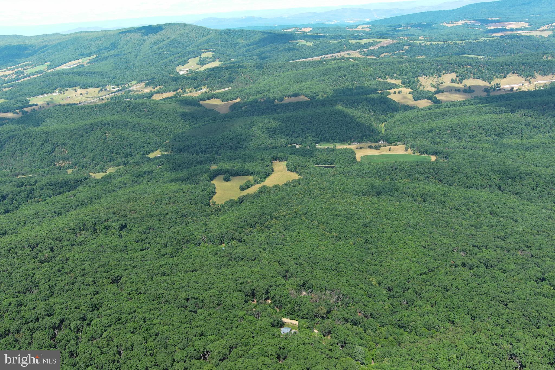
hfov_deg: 63.7
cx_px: 278
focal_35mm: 29
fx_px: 447
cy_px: 185
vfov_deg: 45.0
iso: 100
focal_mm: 10.57
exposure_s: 1/538
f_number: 2.8
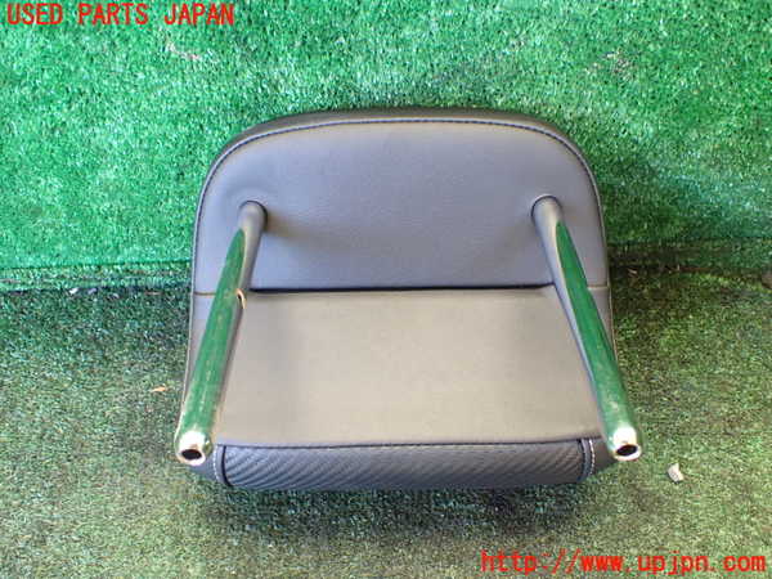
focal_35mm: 30
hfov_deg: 60.0
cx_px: 386
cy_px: 290
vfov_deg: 46.8
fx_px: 669
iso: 800
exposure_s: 1/50
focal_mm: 5.4
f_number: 2.3
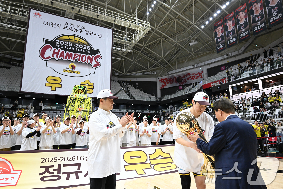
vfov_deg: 57.2
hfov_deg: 78.6
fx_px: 173
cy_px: 94
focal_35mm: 22
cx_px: 142
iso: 2500
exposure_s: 1/800
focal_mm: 22
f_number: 4
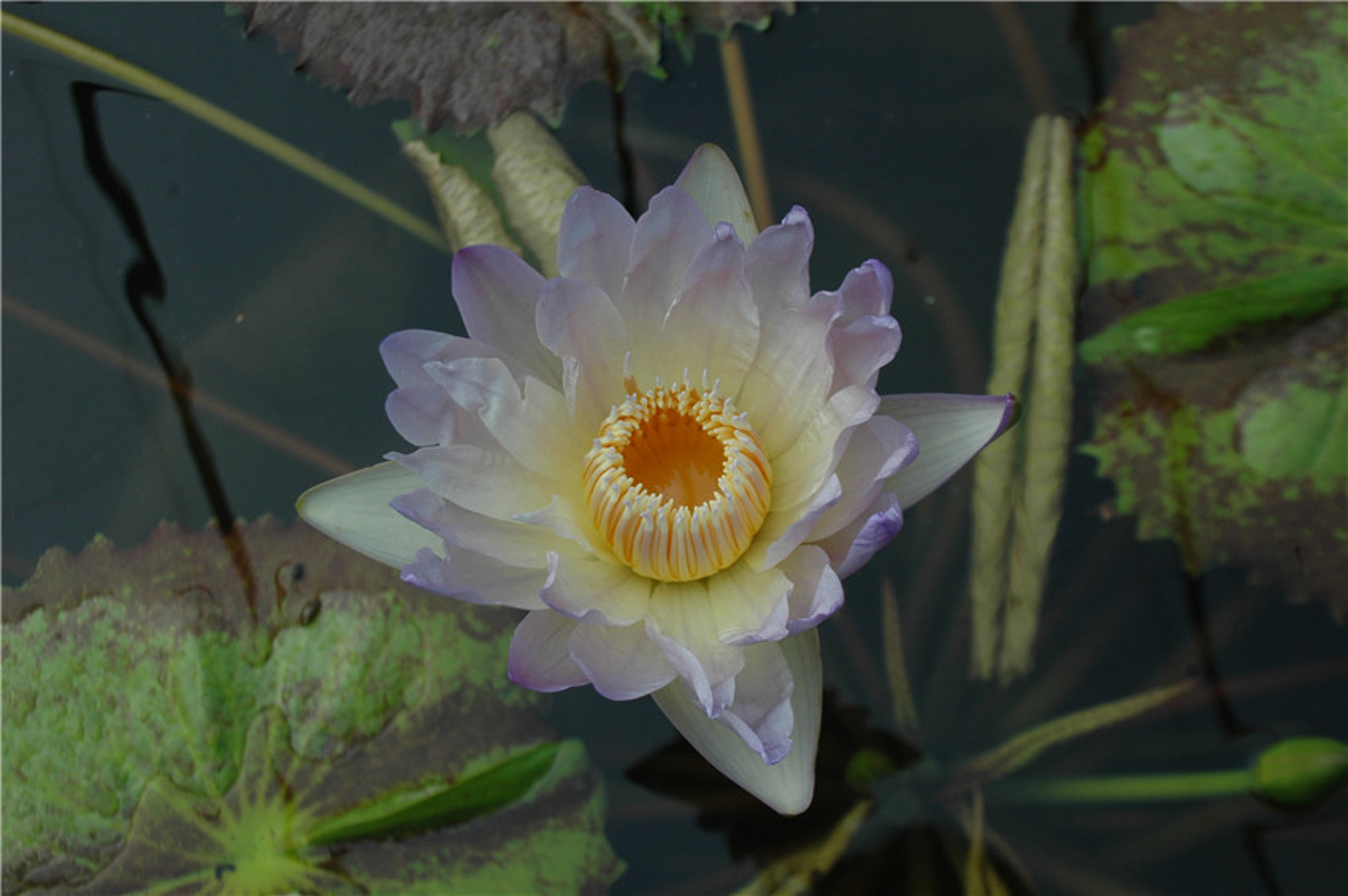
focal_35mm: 48
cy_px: 448
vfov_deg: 28.0
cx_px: 674
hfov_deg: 41.1
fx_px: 1796
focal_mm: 32
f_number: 8
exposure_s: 1/250
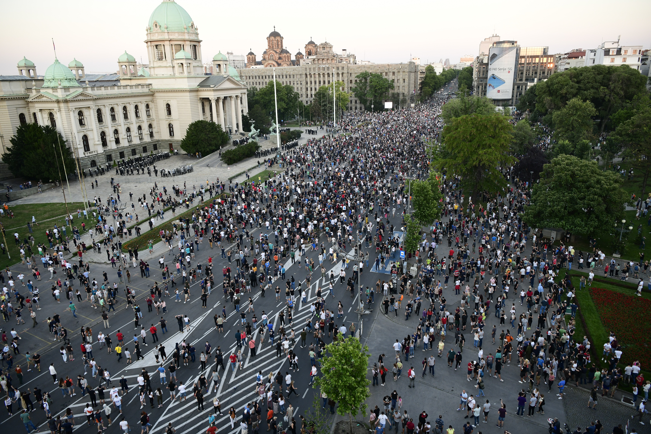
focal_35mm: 24
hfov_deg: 73.7
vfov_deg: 53.1
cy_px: 217
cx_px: 326
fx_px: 434
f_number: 4
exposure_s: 1/200
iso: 1250
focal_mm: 24
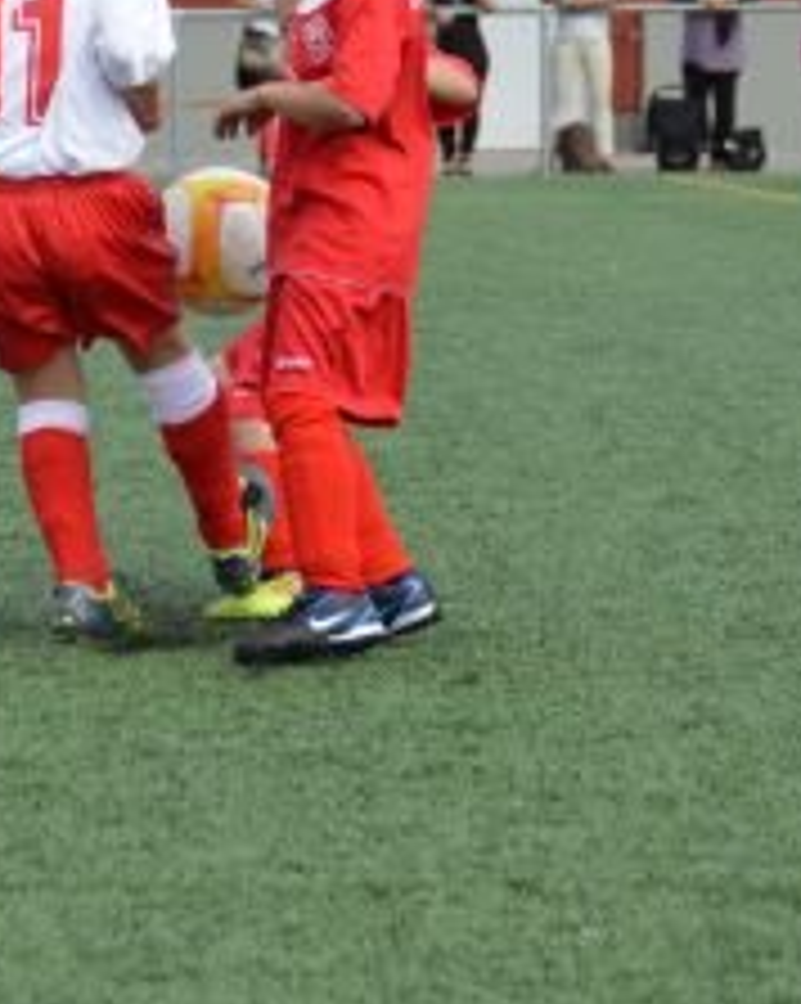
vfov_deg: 7.3
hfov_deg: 5.8
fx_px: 7864
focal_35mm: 265
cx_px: -14
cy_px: 259
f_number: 5.6
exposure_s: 1/1250
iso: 400
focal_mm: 70
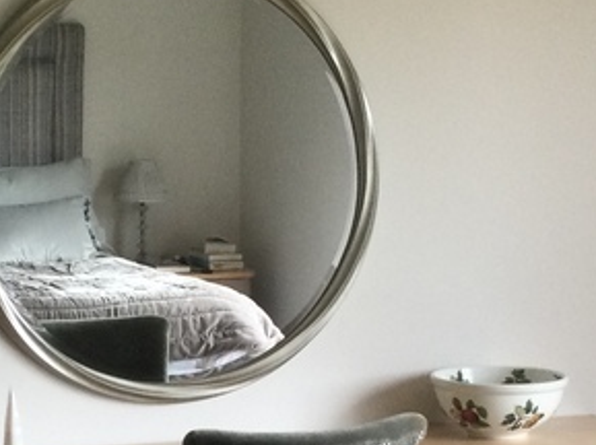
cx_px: 196
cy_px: 468
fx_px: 1892
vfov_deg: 13.2
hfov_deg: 17.9
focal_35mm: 110
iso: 64
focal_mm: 3.3
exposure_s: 1/33
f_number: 2.4
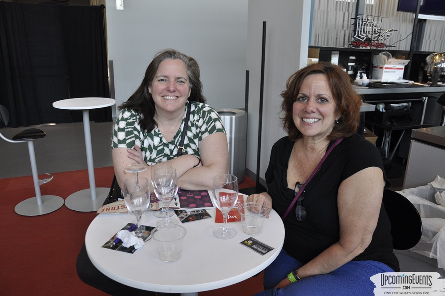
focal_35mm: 27
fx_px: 333
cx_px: 222
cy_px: 148
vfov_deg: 47.8
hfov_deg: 67.4
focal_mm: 18
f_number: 5
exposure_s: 1/60
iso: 400
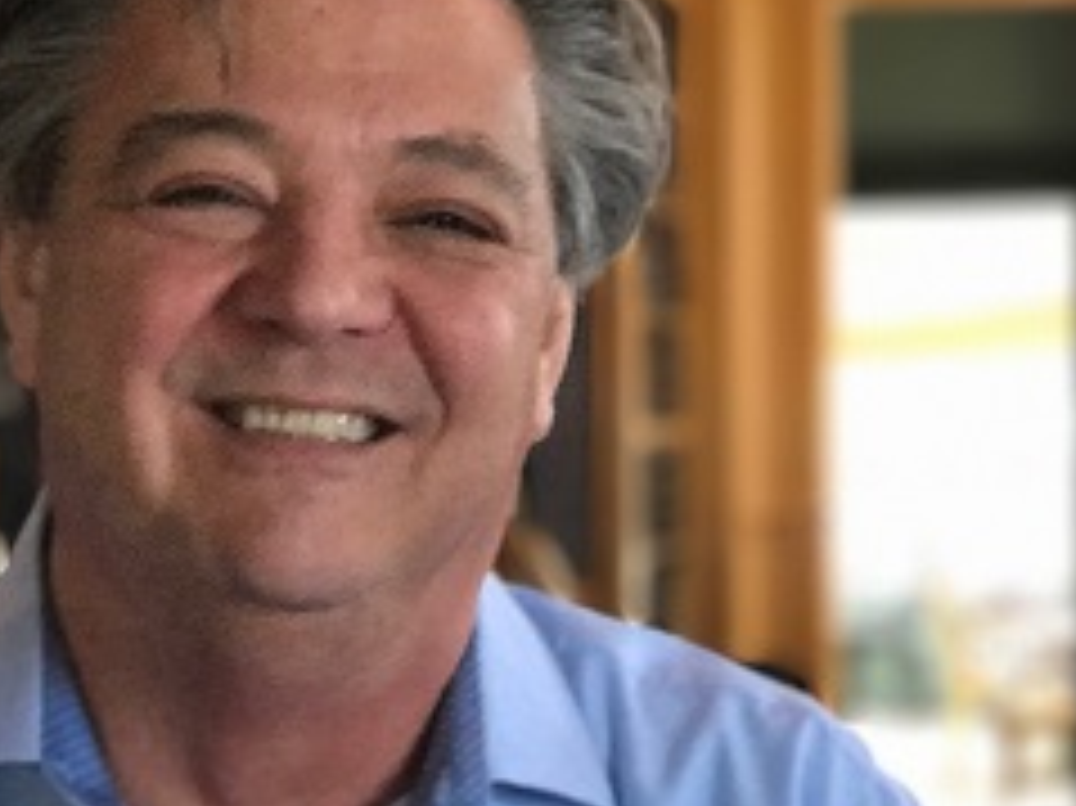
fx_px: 4443
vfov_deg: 10.4
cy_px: 387
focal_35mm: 143
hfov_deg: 13.8
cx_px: 360
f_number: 2.8
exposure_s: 1/60
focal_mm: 6.6
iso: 320
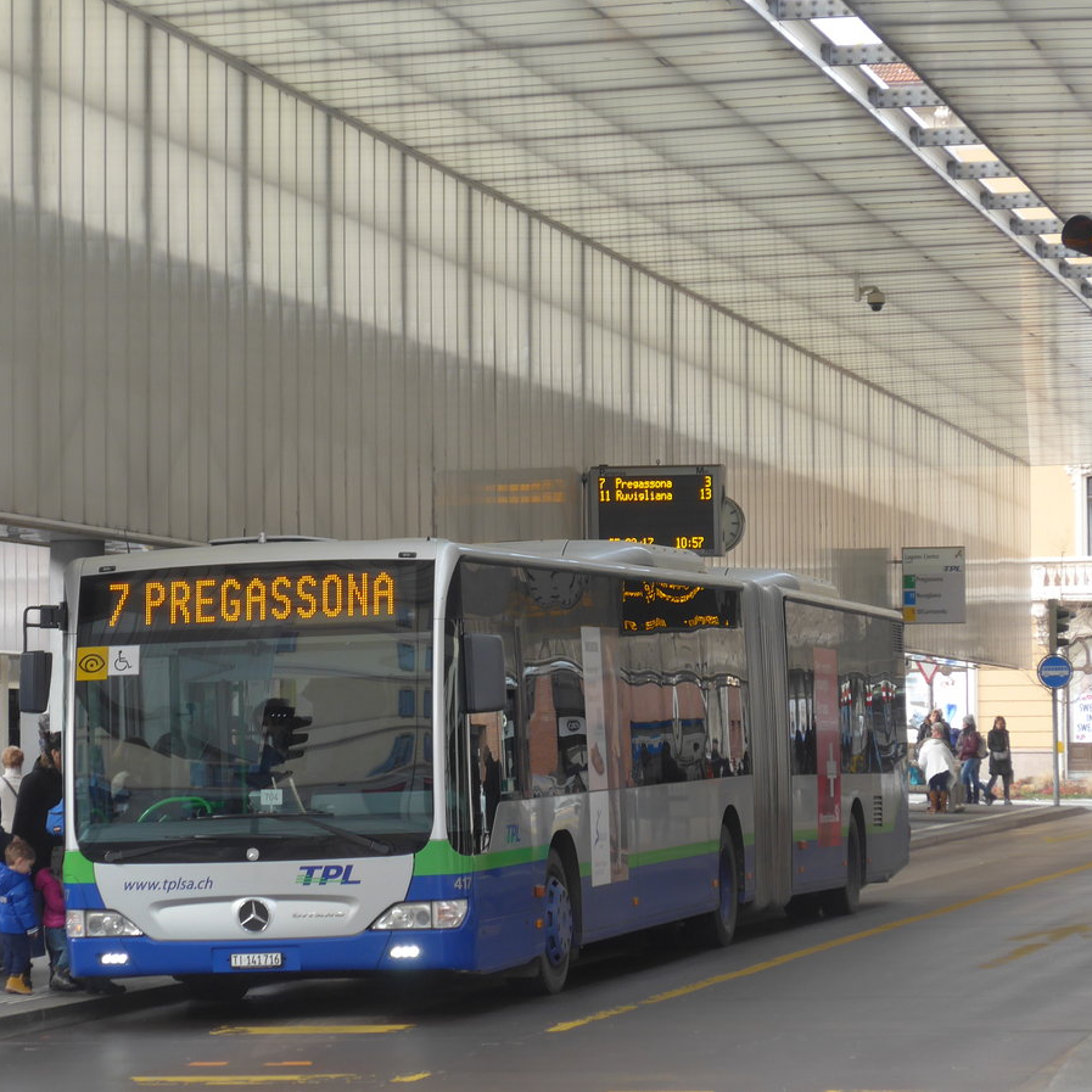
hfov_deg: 13.4
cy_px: 547
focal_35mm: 130
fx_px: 4640
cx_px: 375
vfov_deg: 13.4
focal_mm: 21.6
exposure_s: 1/80
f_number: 4.9
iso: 125
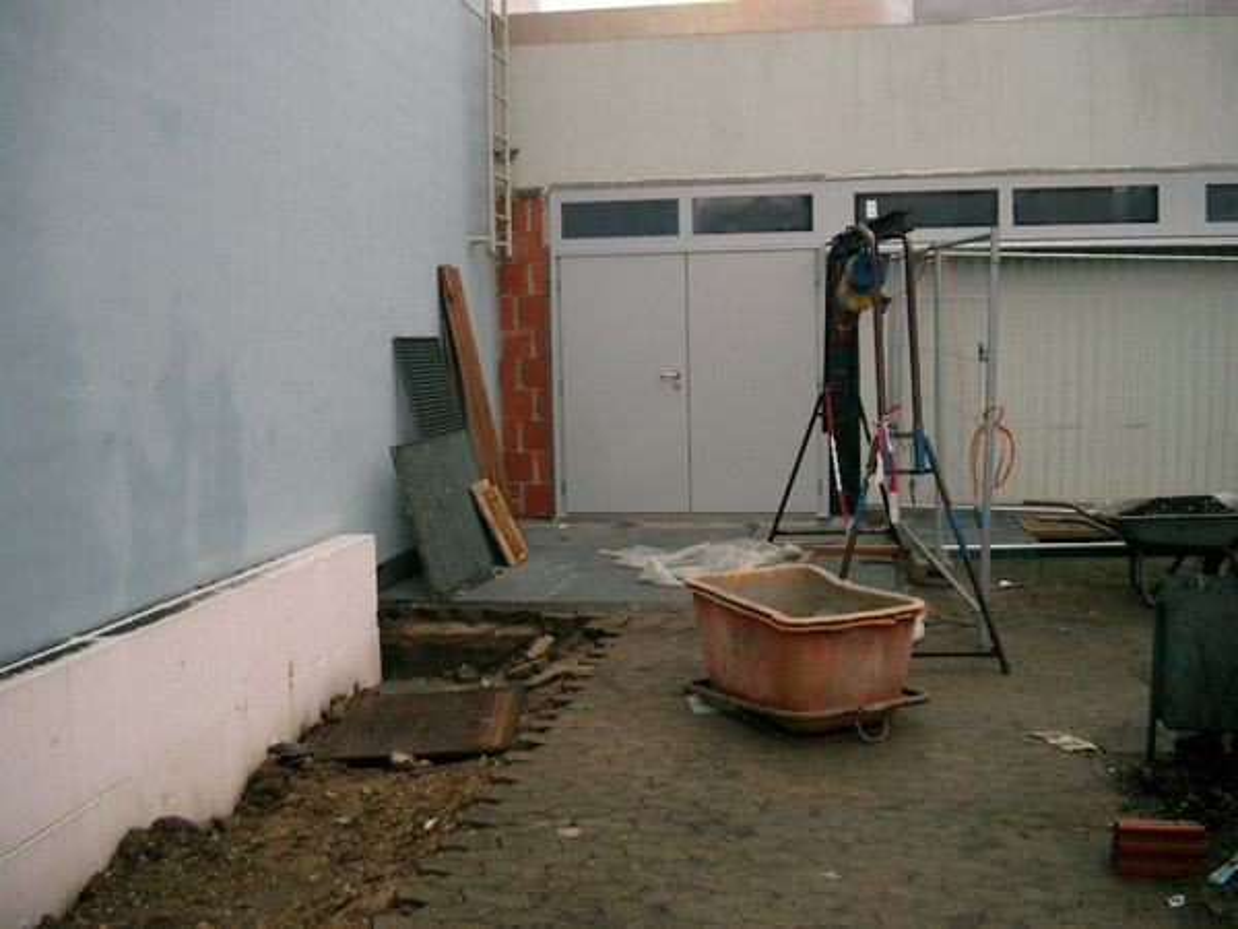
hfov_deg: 50.1
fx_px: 1323
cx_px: 619
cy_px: 464
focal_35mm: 37
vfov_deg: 38.7
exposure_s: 1/125
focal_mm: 7.6
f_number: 2.6
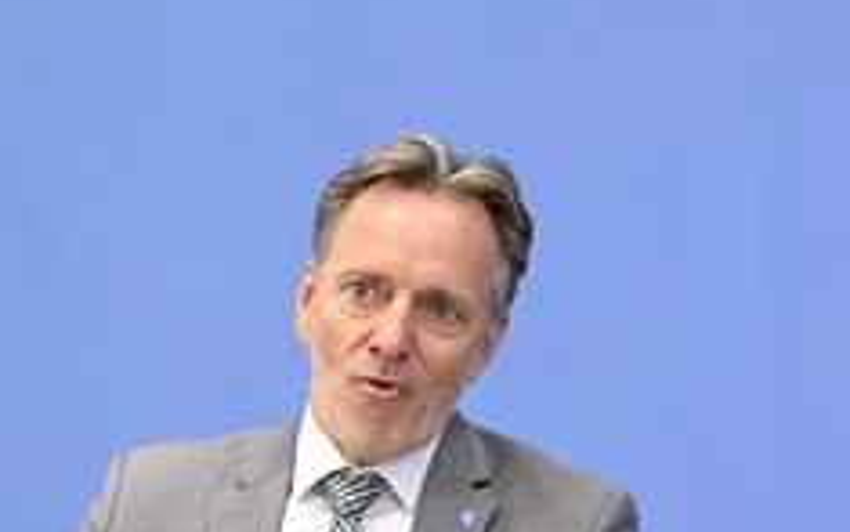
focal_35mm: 137
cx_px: 751
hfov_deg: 15.1
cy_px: 398
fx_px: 3174
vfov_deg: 9.6
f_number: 5.6
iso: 3200
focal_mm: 70
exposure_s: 1/400
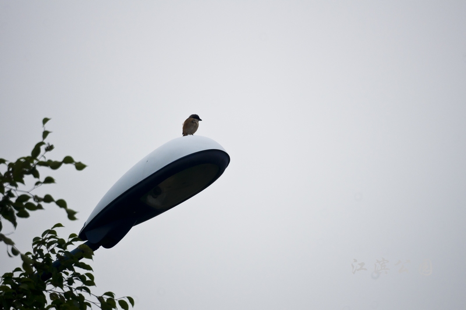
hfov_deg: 2.8
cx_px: 233
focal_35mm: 750
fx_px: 9700
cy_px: 155
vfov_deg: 1.8
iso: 200
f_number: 8
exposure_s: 1/1250
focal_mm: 500
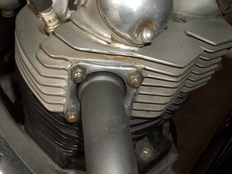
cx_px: 116
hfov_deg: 38.9
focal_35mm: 49
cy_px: 87
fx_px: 328
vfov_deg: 29.7
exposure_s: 1/60
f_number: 5
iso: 100
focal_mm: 8.2
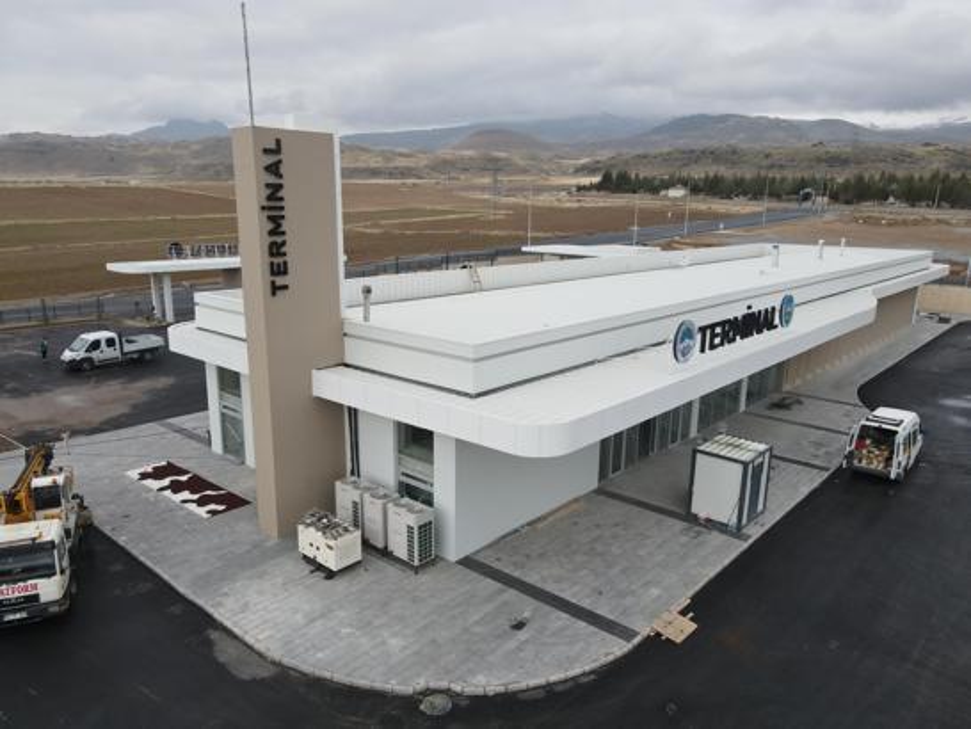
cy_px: 364
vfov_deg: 56.9
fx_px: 674
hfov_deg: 71.6
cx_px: 486
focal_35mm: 24
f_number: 2.8
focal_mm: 4.5
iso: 100
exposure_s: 1/400
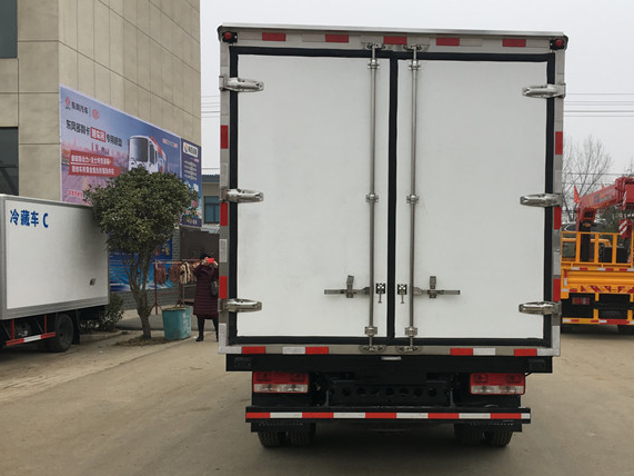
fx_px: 806
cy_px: 282
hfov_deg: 42.6
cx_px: 403
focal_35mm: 44
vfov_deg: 32.8
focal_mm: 4.15
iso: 25
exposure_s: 1/128
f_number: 2.2
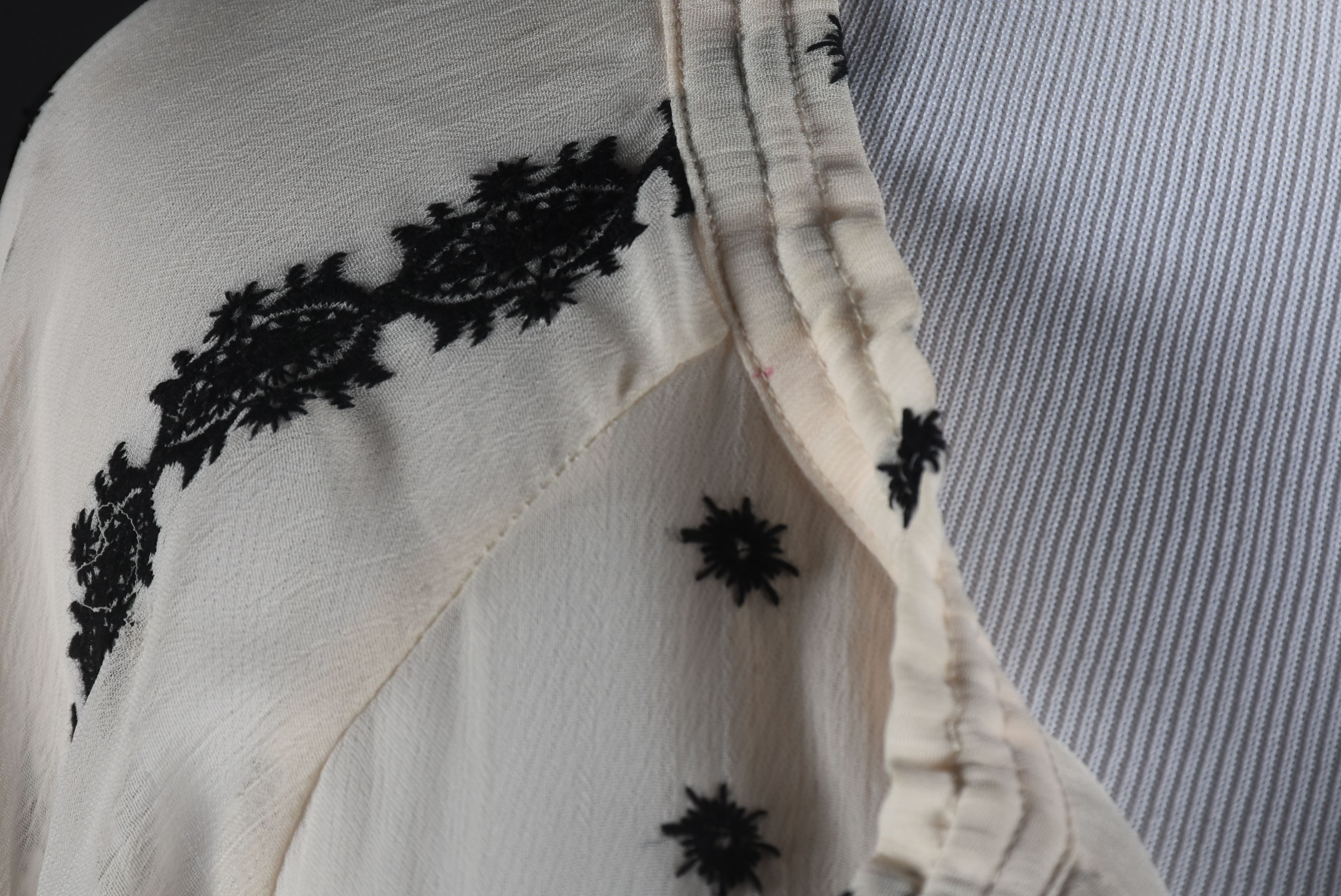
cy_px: 448
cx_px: 670
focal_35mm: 210
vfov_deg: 6.6
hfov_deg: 9.8
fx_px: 7828
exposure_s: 1/125
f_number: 14
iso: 200
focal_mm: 140
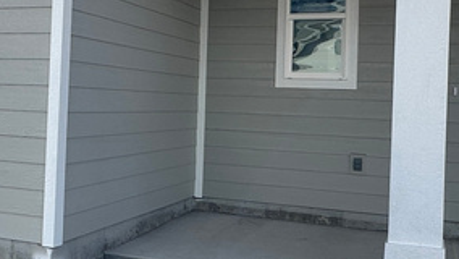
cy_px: 89
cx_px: 152
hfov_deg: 37.4
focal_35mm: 55
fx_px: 670
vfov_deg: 21.8
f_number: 2.2
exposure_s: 1/1171
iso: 50
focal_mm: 2.22
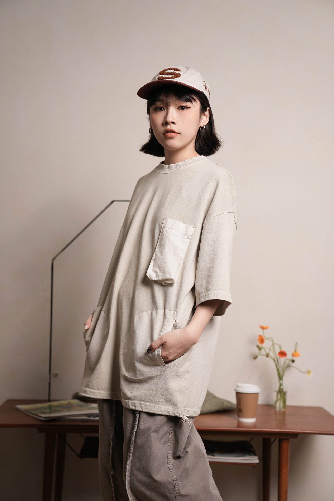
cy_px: 250
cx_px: 167
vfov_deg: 35.1
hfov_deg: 23.8
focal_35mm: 57
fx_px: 793
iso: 800
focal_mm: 57
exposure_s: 1/250
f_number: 2.8
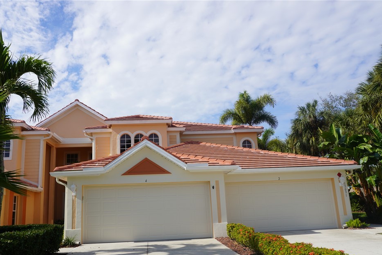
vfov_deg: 46.2
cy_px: 148
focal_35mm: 28
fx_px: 297
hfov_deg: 65.3
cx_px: 169
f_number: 10
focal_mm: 16
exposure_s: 1/200
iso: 100
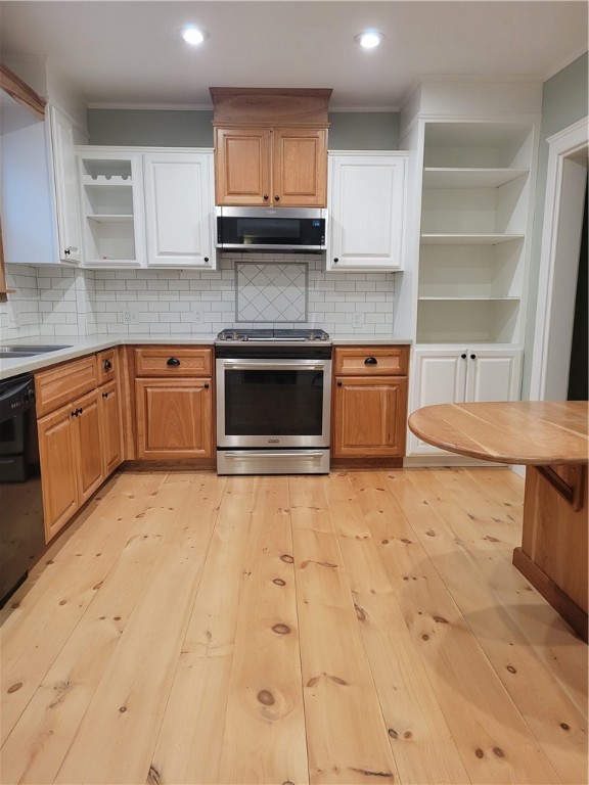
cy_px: 392
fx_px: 590
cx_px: 294
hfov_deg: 53.1
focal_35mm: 26
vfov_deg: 67.3
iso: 320
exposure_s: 1/120
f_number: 1.8
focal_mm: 5.4
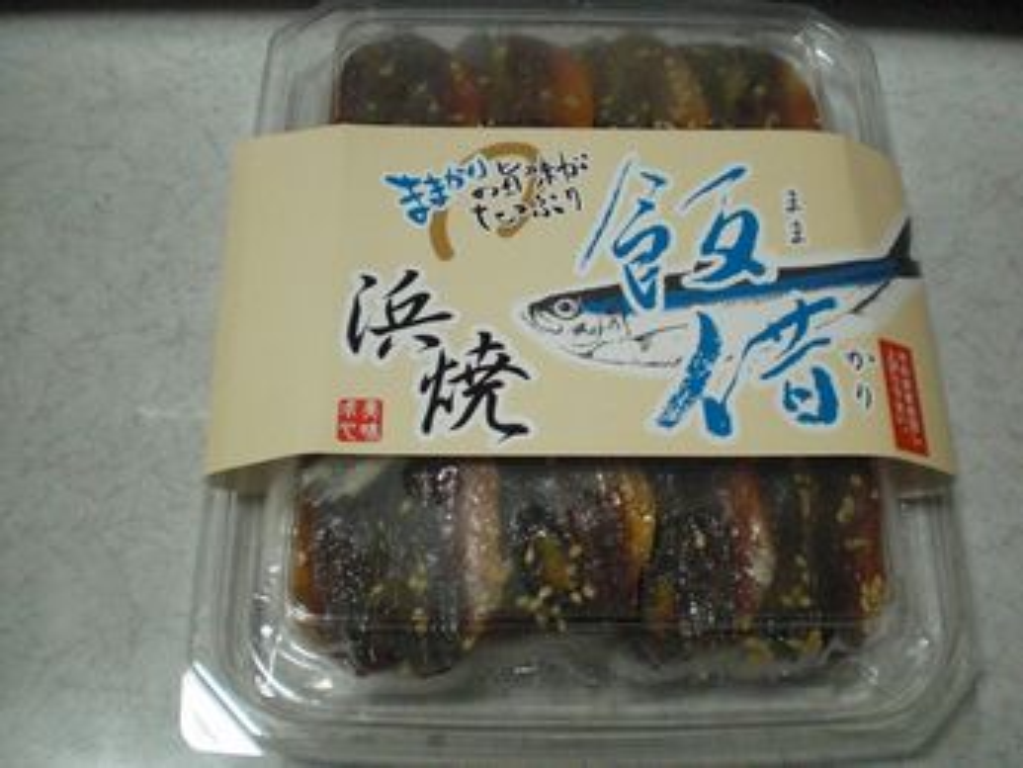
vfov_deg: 37.7
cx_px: 512
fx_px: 1123
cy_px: 384
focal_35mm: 38
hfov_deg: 49.0
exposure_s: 1/100
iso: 800
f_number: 3.1
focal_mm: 6.3
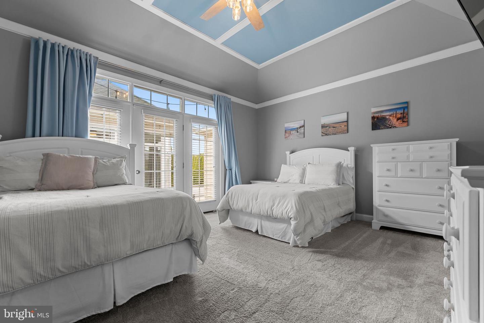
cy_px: 162
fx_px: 202
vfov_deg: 77.3
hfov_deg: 100.4
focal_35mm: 15
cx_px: 242
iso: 200
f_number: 7.1
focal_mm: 10
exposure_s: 1/2.5
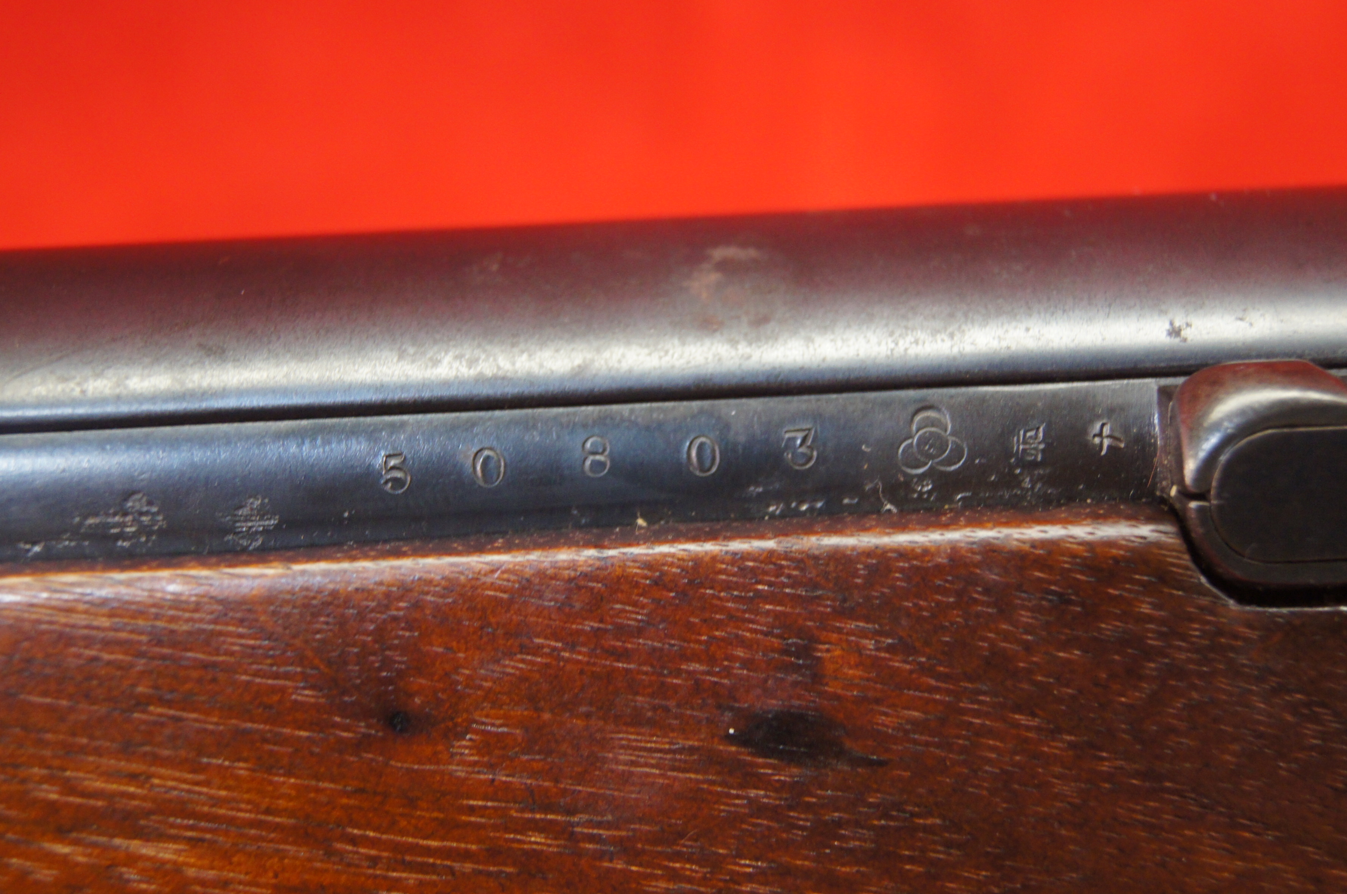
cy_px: 447
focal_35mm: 68
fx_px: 2522
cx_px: 674
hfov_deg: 29.9
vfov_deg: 20.1
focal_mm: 45
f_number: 5.6
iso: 1600
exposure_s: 1/30
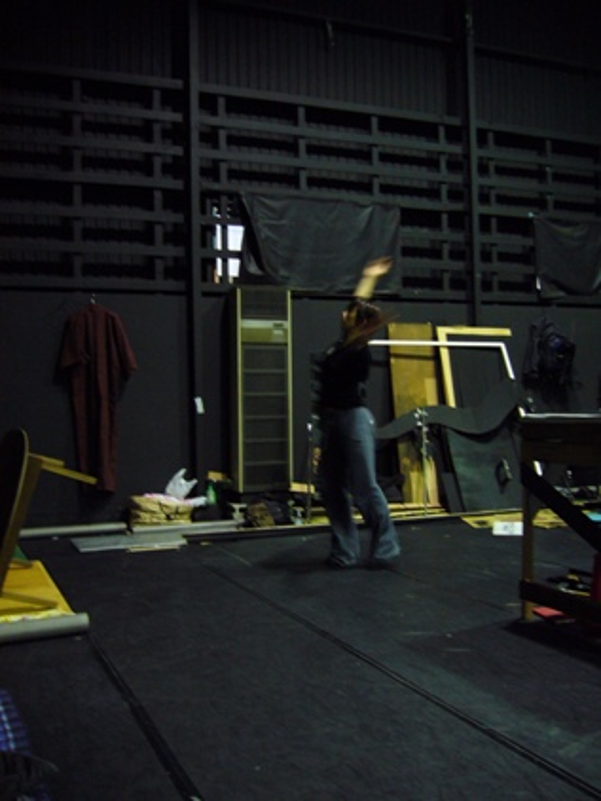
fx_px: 809
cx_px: 300
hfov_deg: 40.7
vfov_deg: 52.6
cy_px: 400
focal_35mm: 35
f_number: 2.8
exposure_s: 1/8
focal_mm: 5.8
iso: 200
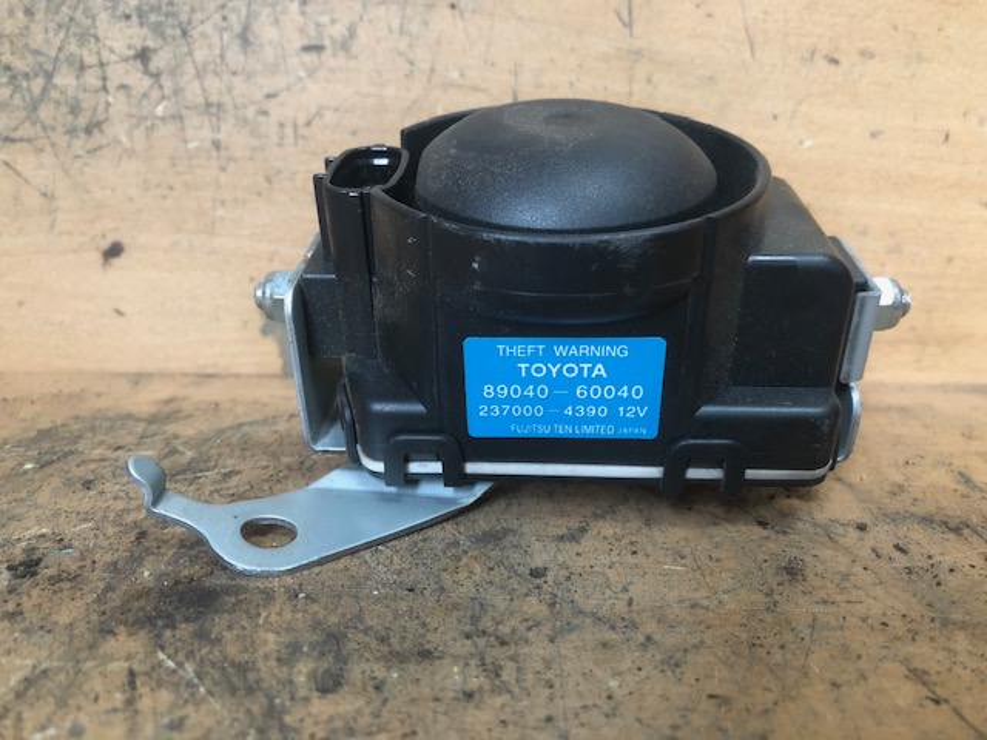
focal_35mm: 28
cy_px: 370
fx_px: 798
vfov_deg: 49.7
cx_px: 494
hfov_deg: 63.4
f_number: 1.8
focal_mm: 4
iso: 80
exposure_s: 1/7
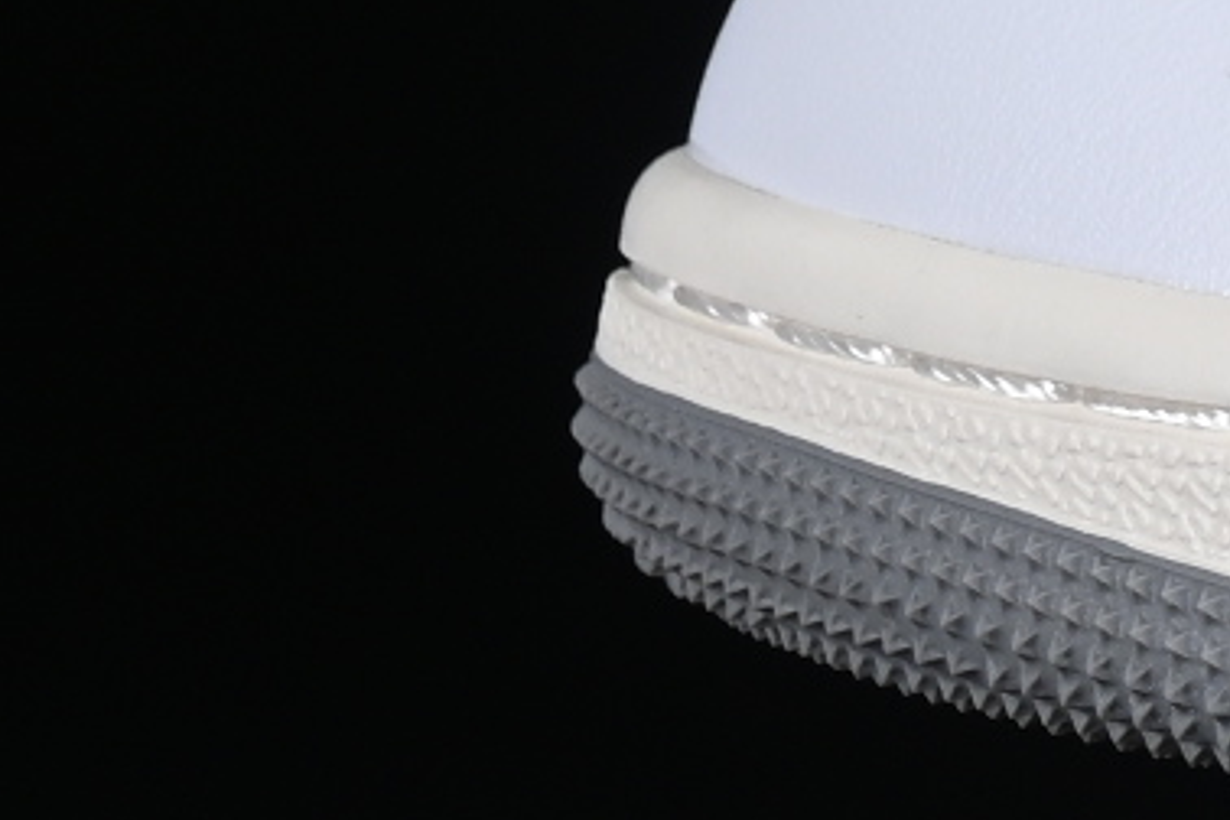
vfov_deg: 2.5
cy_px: -898
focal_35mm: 552
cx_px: 3488
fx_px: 18859
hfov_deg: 3.7
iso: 160
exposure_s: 1/80
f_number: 8
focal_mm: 50
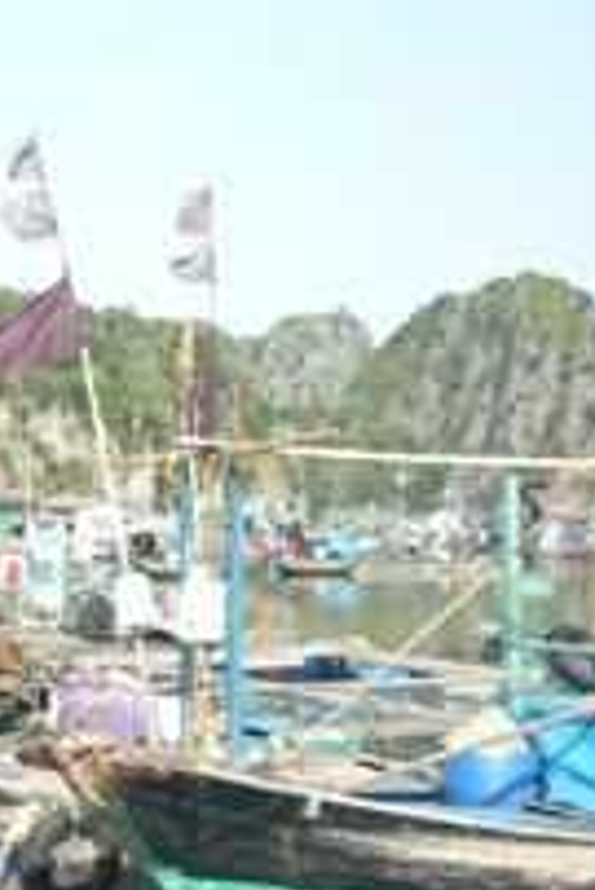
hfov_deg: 19.7
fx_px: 1683
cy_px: 480
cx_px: 57
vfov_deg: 29.6
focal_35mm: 68
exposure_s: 1/320
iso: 400
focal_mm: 5.5
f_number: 8
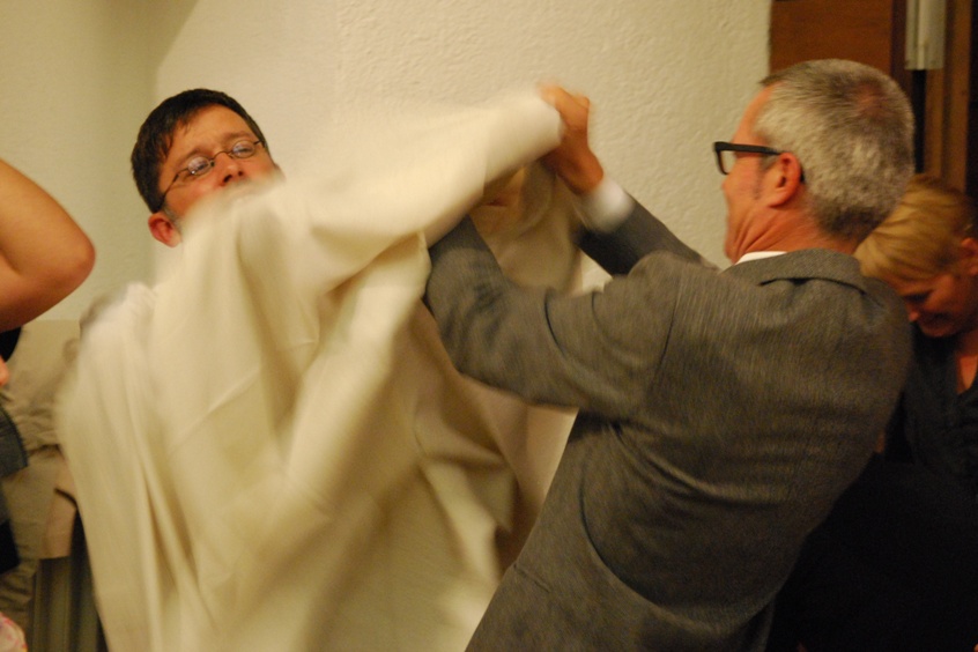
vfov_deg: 13.0
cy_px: 326
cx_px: 489
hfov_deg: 19.5
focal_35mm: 105
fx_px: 2852
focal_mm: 70
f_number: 5.6
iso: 1600
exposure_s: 1/15
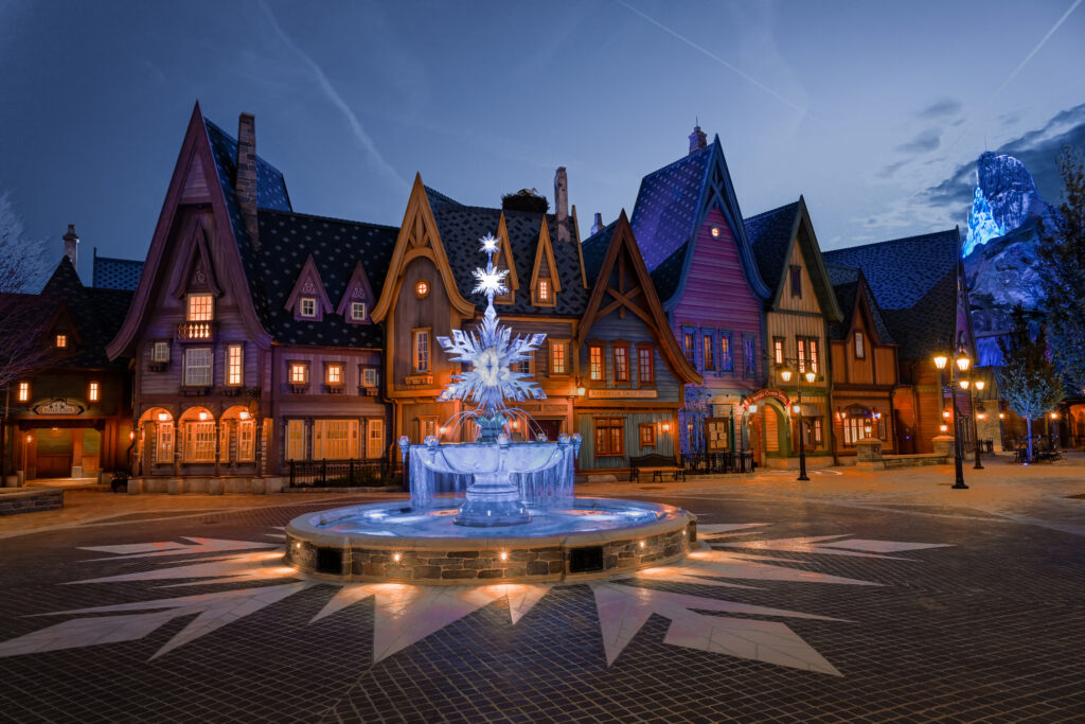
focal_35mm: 24
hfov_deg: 73.7
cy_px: 362
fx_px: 723
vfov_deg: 53.1
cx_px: 542
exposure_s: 1/2.5
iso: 250
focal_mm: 24
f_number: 10
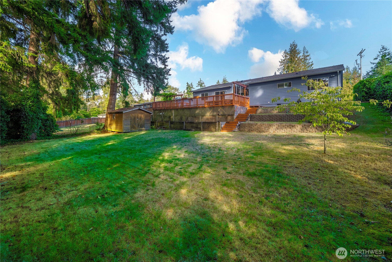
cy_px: 131
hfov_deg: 104.2
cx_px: 196
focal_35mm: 14
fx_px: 153
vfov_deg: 81.3
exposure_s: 1/30
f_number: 7.1
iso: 160
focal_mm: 14
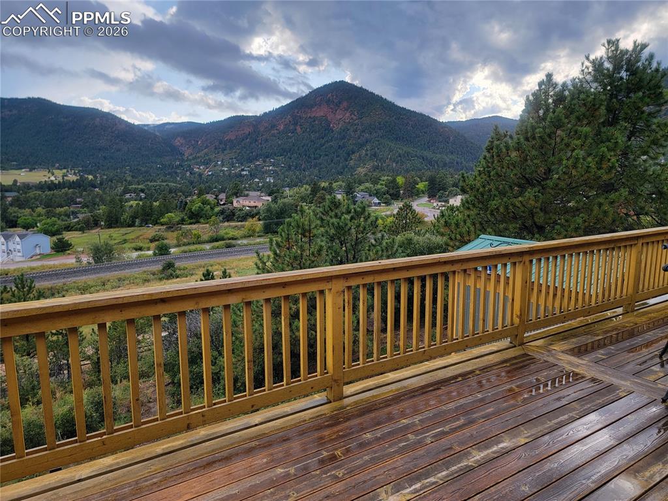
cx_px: 334
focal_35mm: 24
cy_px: 250
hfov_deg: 71.6
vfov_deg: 56.8
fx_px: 463
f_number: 1.8
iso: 16
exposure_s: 1/285
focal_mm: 6.7
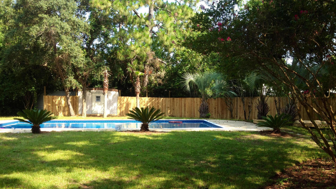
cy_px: 104
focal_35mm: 39
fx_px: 347
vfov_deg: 30.4
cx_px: 167
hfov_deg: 51.6
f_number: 2.4
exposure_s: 1/330
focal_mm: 4.28
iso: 50
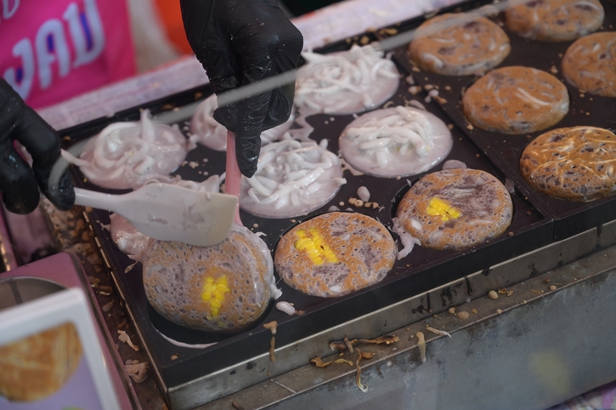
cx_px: 308
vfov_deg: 19.4
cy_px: 205
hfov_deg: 28.9
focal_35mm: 70
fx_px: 1197
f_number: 4
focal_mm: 70
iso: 1250
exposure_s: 1/250
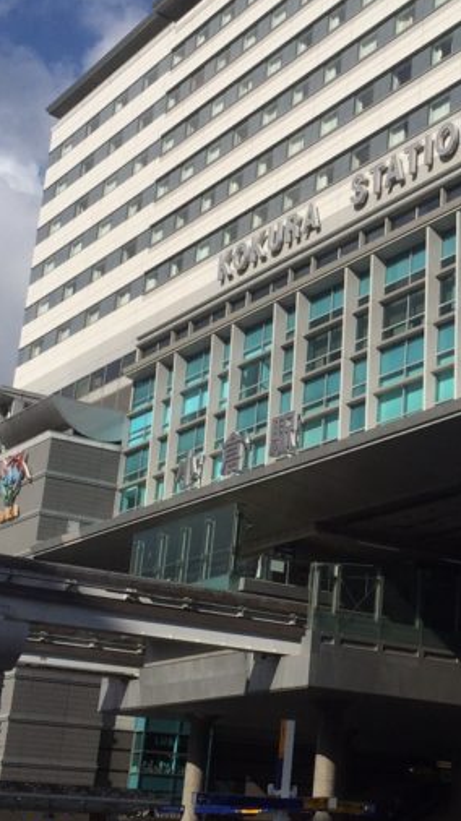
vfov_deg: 32.8
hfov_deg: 18.4
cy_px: 346
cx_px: 438
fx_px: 1393
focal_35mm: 64
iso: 32
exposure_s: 1/4950
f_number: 2.2
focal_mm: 4.15
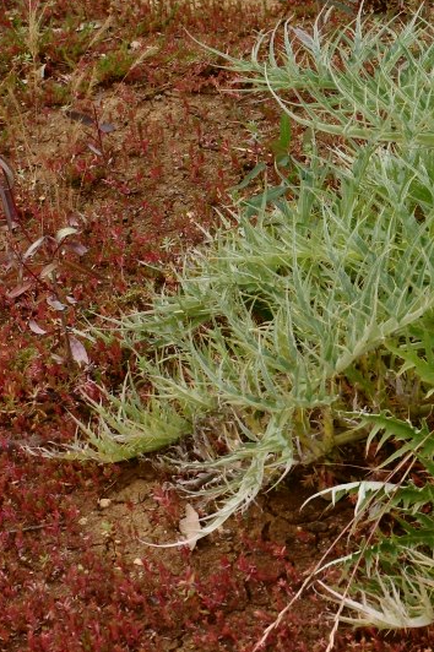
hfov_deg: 9.8
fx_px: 2480
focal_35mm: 137
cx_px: 558
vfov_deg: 15.0
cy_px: 302
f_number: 8
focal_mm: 50
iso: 800
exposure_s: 1/250
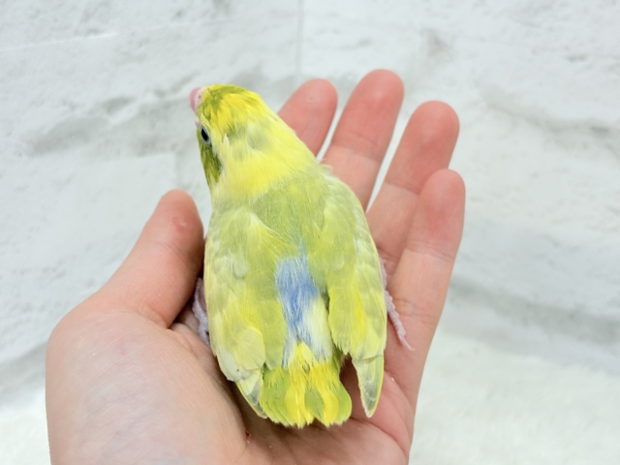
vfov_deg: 28.0
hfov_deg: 36.8
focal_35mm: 52
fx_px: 931
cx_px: 310
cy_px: 232
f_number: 1.6
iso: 40
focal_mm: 5.96
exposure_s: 1/50
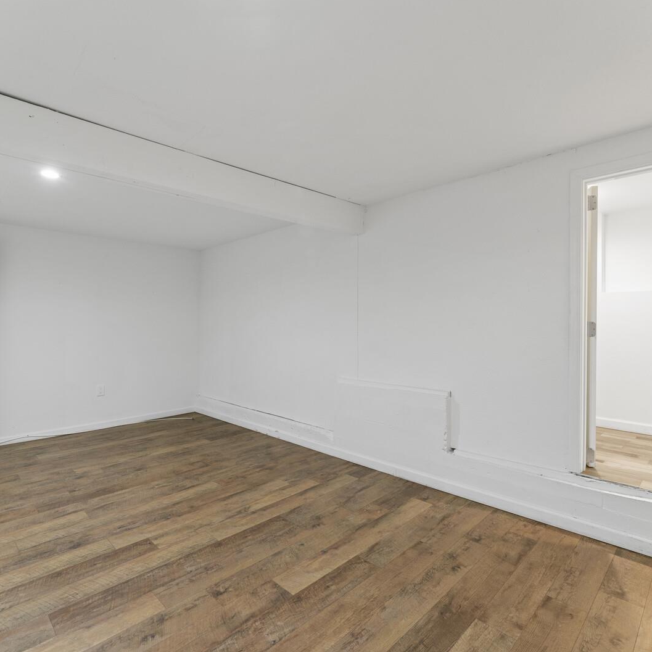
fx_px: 384
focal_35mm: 18
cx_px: 324
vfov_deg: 80.7
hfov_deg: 80.7
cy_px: 324
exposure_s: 1/6
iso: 500
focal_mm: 14
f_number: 7.1
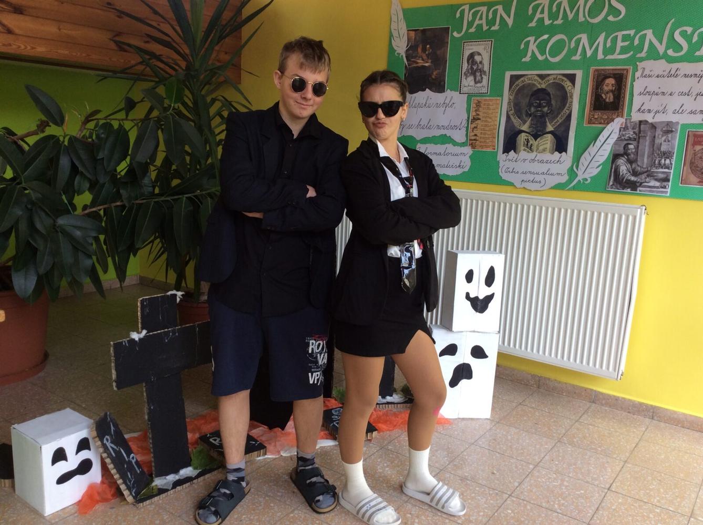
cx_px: 352
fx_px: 649
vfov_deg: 44.0
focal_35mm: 32
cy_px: 262
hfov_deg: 56.9
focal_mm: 3.3
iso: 40
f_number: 2.4
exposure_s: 1/33
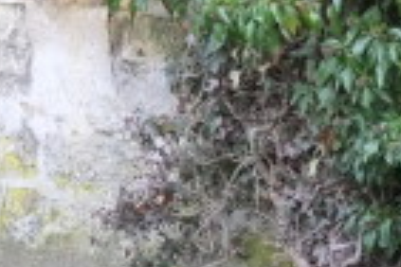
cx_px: -228
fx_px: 3341
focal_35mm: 300
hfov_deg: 6.8
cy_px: -345
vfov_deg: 4.5
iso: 200
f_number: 2
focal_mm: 35
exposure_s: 1/125
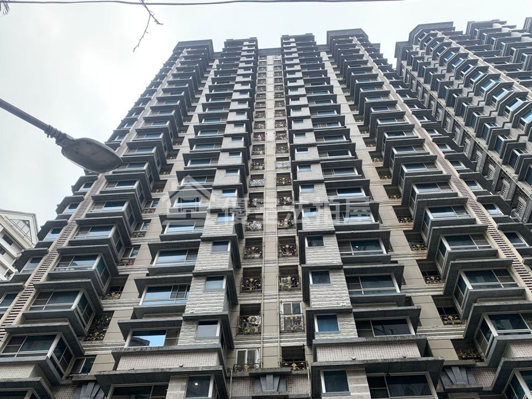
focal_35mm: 26
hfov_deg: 67.3
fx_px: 400
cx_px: 266
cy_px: 200
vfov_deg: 53.1
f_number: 1.8
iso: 25
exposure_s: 1/408
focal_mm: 4.25
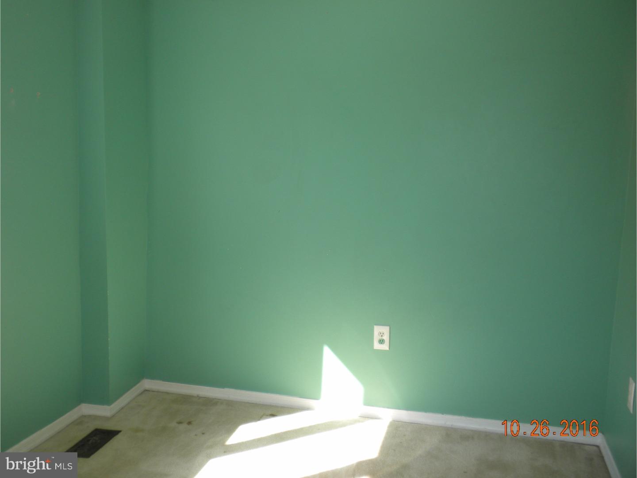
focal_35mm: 37
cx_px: 318
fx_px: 681
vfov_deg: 38.7
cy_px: 239
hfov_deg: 50.1
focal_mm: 6.6
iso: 64
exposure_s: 1/68.1
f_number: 3.5
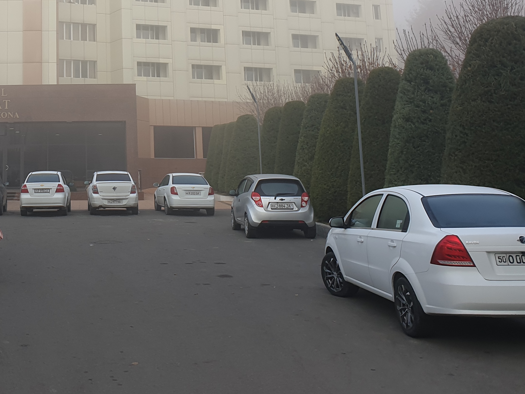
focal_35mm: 49
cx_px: 49
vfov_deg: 28.5
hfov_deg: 36.4
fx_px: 743
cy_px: 40
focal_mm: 4.3
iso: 50
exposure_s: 1/364
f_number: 2.4
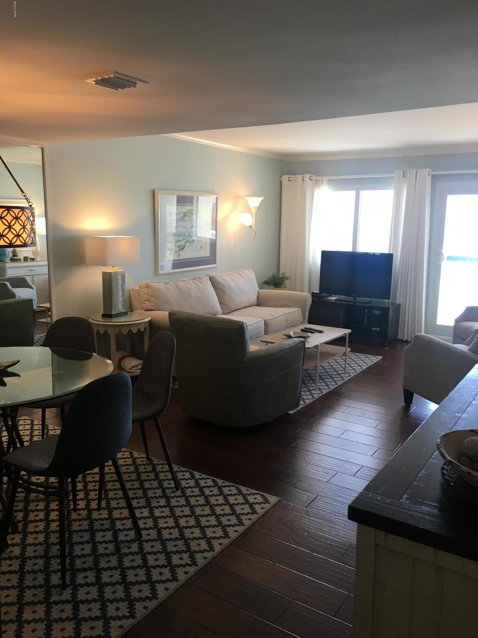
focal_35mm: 29
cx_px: 239
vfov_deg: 61.7
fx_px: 534
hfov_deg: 48.2
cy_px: 319
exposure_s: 1/33
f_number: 2.2
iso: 40
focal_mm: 4.15
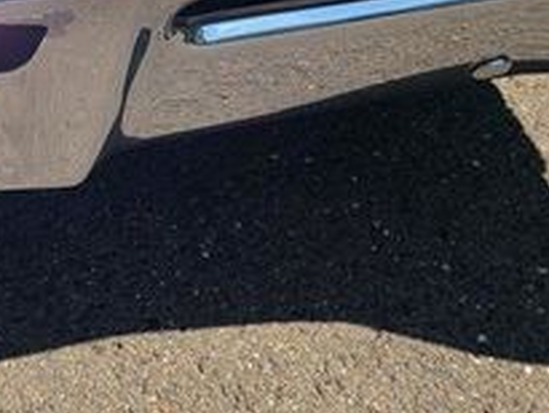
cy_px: -16
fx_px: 1285
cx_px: -166
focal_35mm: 81
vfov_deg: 17.7
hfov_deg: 21.7
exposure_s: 1/2093
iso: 40
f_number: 1.8
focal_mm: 5.4
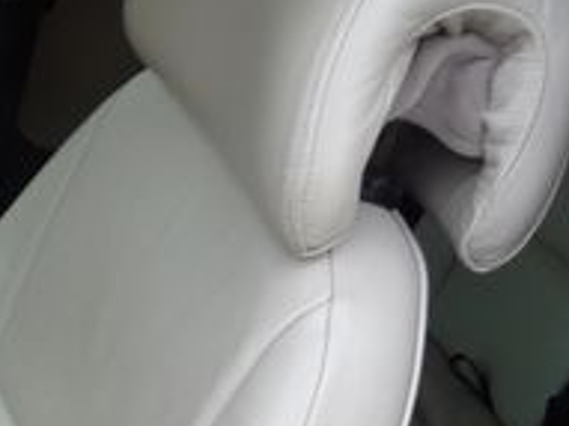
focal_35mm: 94
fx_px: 1544
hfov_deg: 18.6
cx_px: -265
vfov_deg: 14.8
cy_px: 605
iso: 100
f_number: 3.3
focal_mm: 4.7
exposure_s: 1/60
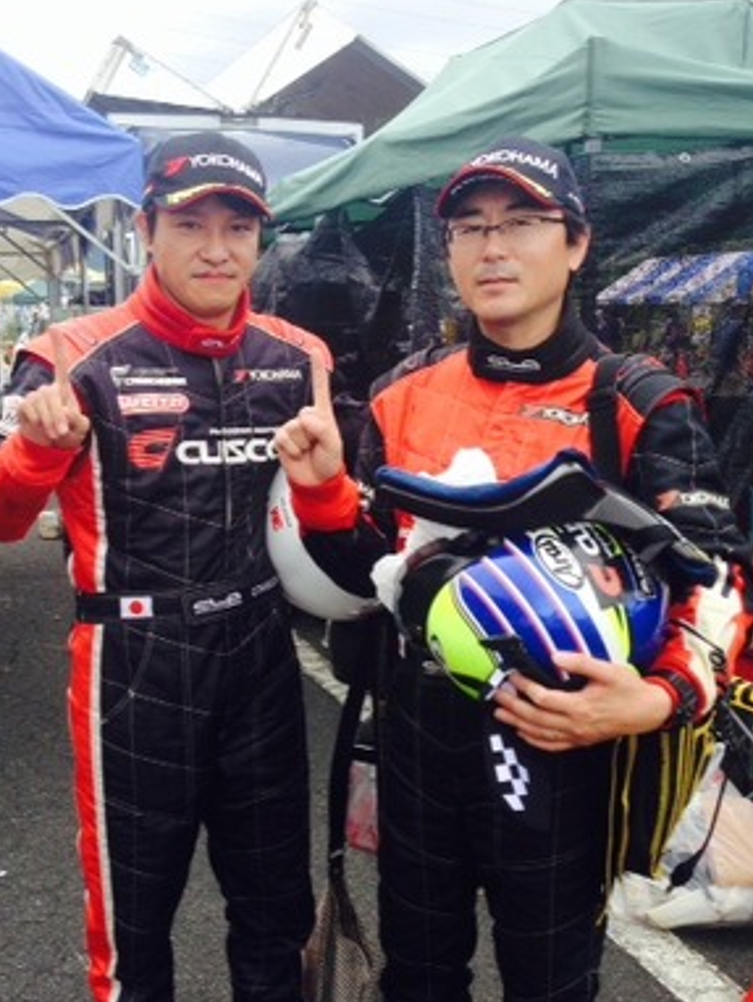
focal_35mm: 46
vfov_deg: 41.2
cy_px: 542
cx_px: 315
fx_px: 1333
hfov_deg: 31.5
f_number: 2.4
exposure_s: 1/396
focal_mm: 4.12
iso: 50
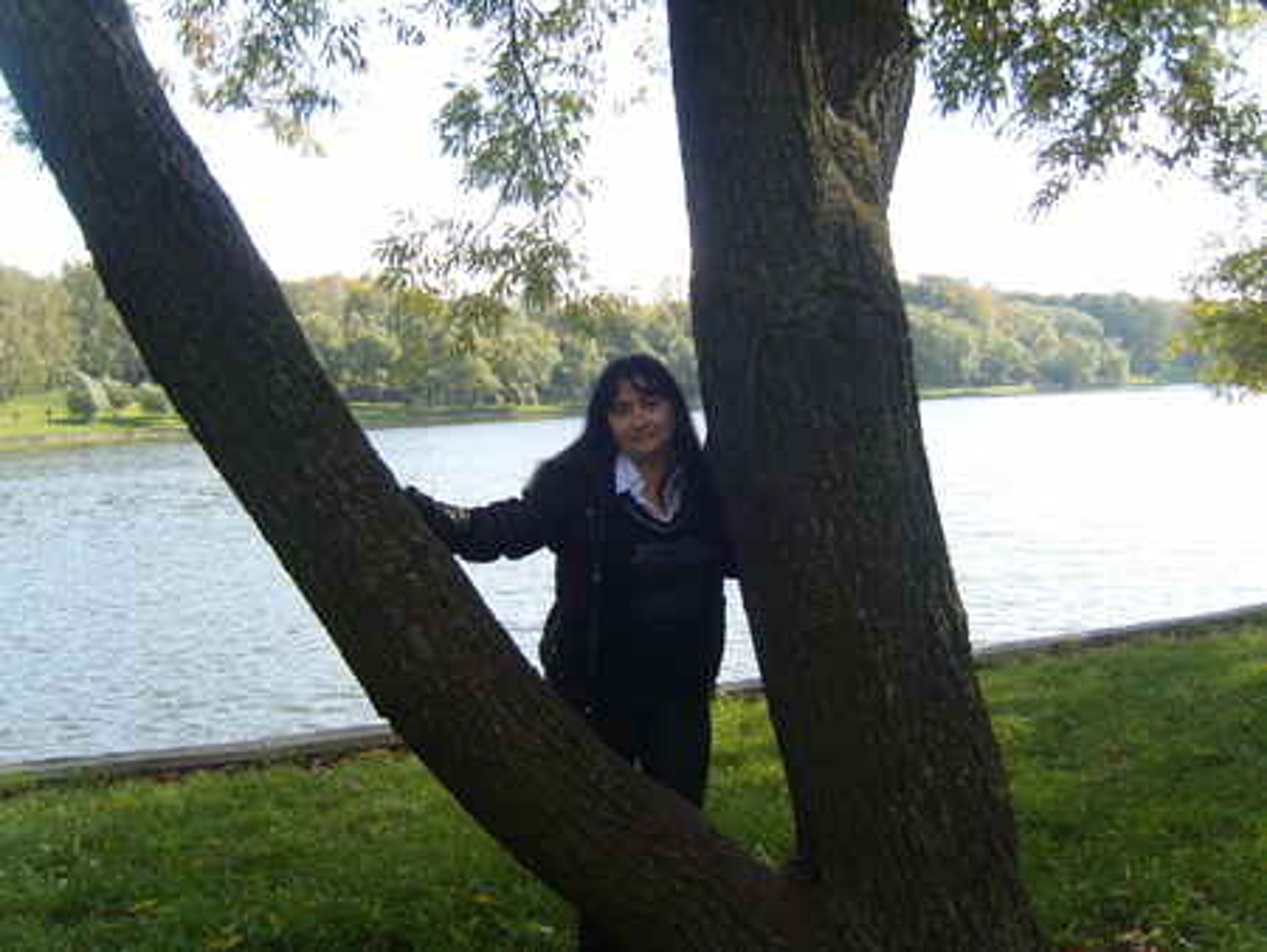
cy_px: 476
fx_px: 1282
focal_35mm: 35
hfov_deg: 52.6
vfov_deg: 40.7
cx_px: 634
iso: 80
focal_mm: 7.4
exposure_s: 1/350
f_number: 2.8
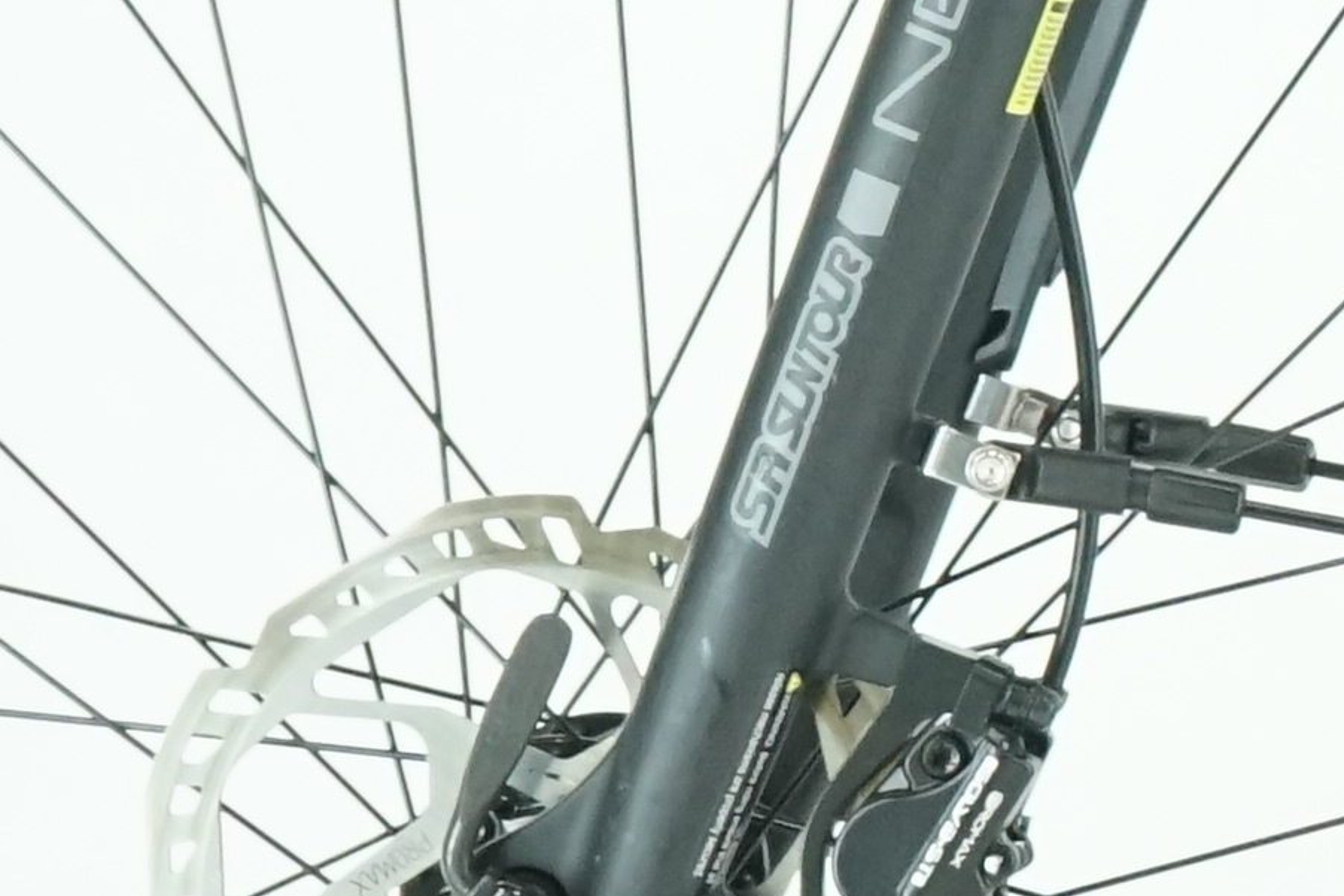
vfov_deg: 3.5
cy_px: -334
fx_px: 14407
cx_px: 3135
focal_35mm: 386
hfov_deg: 5.2
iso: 2500
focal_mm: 58
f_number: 5
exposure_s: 1/200
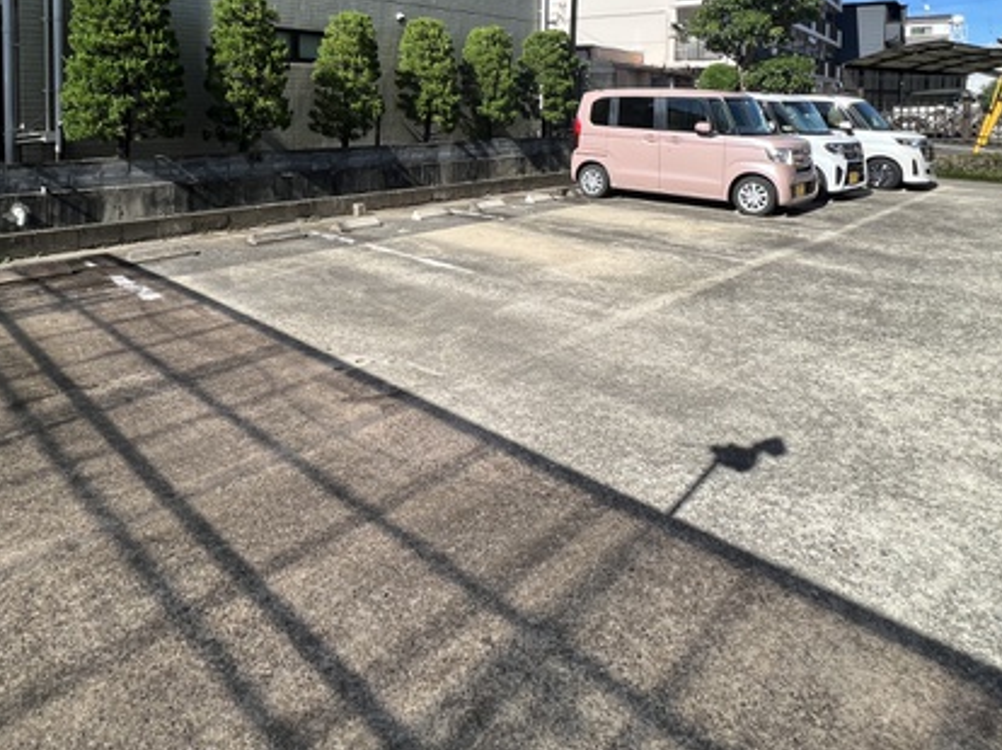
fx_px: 636
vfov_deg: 56.1
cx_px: 450
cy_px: 137
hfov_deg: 76.2
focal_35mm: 22
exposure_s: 1/1357
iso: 32
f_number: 1.8
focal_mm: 1.57
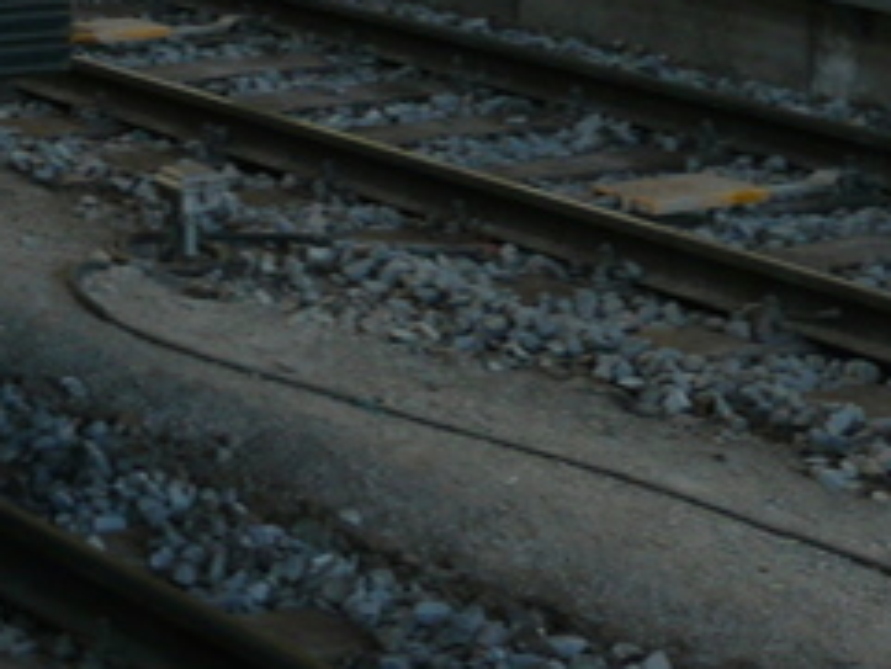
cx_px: -717
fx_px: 3528
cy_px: -558
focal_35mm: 137
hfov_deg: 13.0
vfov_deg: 10.2
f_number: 2.8
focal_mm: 5.5
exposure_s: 1/100
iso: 100
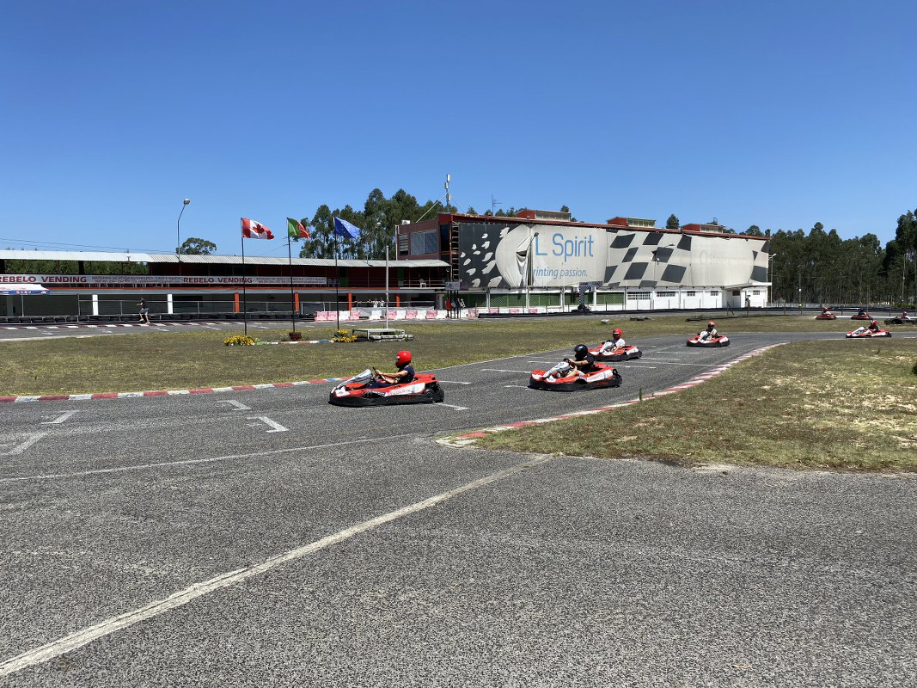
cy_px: 344
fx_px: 689
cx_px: 458
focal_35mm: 26
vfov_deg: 53.1
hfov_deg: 67.3
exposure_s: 1/3040
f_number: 1.8
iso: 32
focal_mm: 4.25
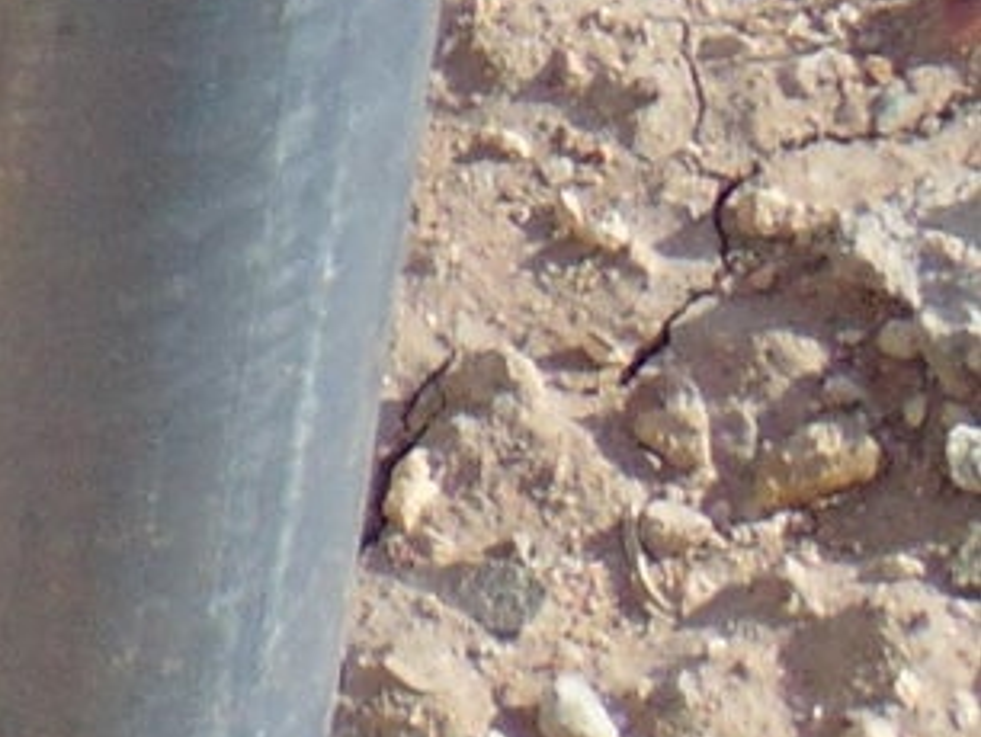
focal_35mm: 752
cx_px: -2435
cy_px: -253
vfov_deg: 2.0
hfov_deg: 2.6
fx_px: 21328
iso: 80
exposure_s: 1/800
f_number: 3.9
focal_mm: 19.4
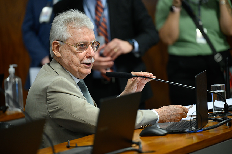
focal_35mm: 200
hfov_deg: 10.3
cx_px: 116
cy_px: 77
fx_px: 1286
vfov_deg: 6.8
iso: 1600
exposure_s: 1/160
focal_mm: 200
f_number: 2.8
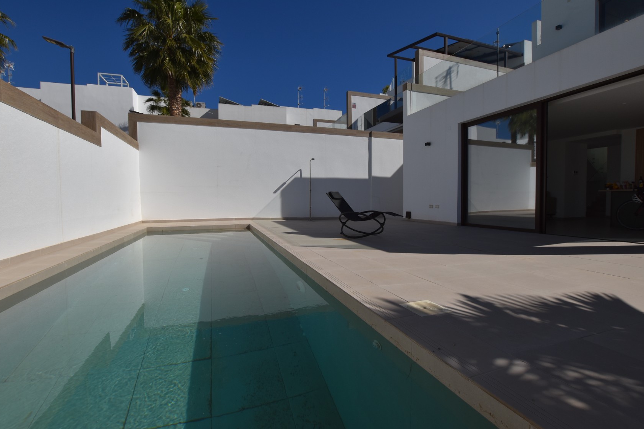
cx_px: 326
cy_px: 212
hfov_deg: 96.7
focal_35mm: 16
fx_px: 286
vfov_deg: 73.8
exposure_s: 1/1250
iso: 200
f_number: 10
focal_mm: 10
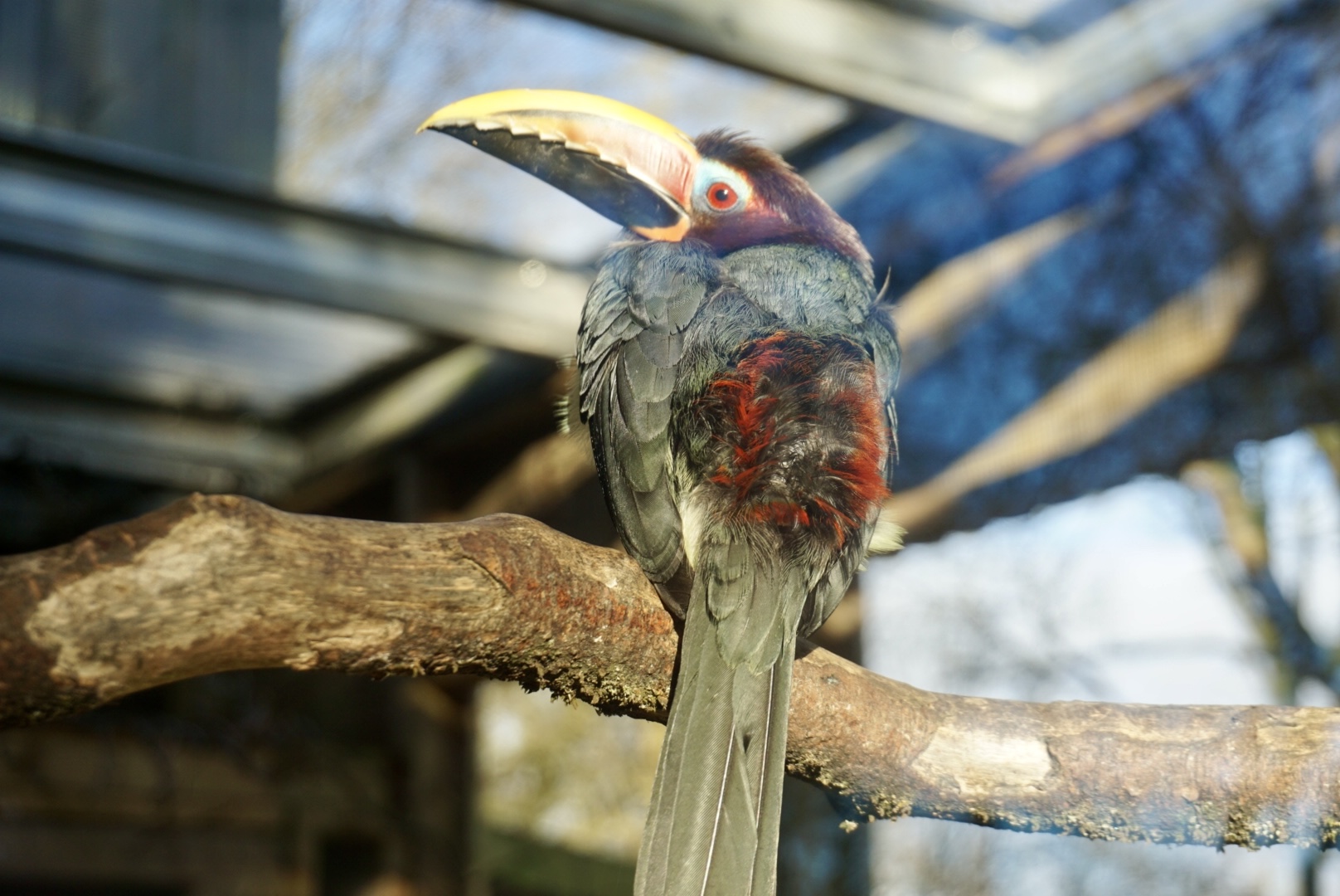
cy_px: 448
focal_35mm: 62
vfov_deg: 22.1
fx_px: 2291
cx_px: 670
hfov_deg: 32.6
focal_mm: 41
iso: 200
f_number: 5.6
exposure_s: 1/160
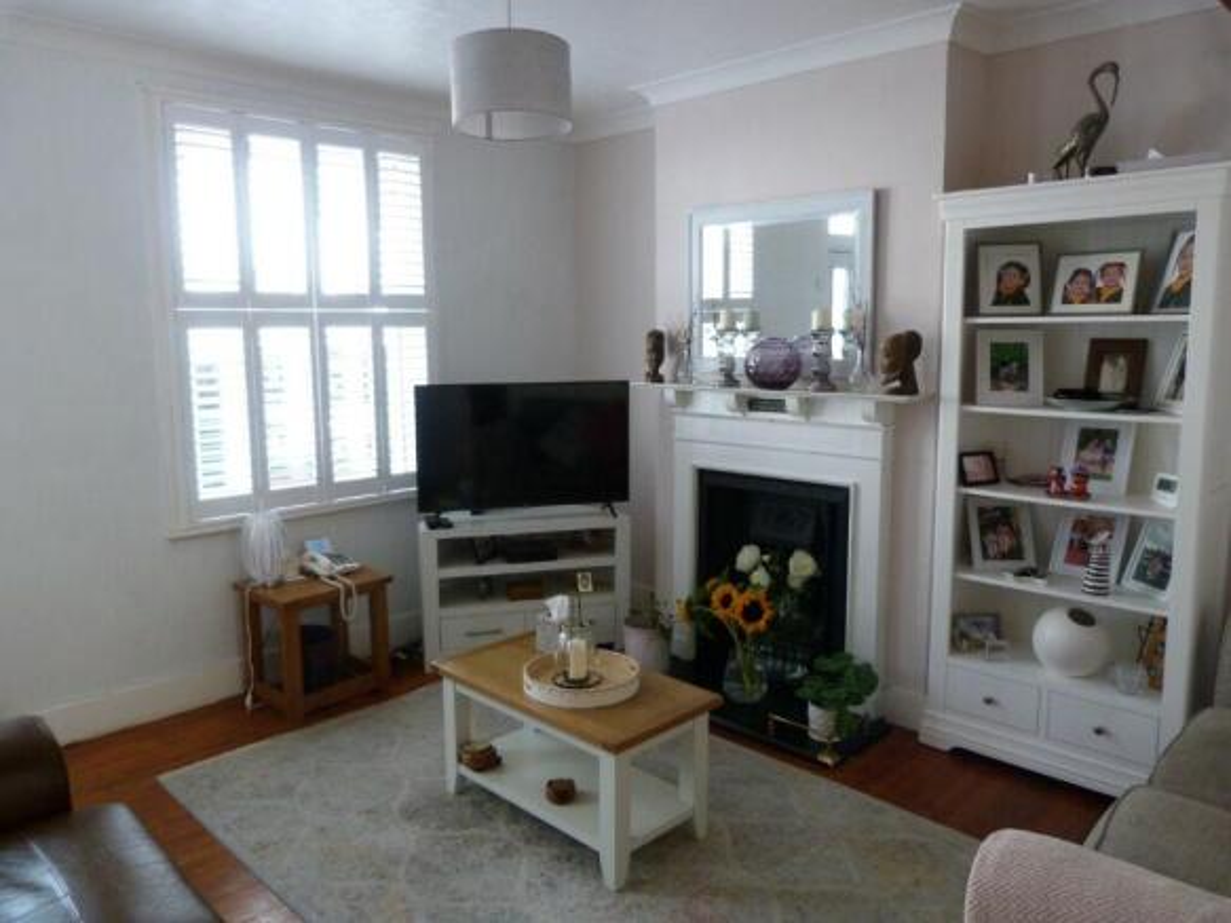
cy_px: 462
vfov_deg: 54.9
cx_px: 616
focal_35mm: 25
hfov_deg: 69.4
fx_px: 889
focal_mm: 4.5
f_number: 2.8
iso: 320
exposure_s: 1/60
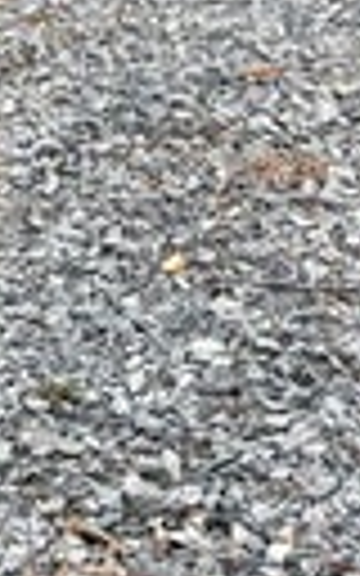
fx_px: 2873
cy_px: -518
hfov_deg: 7.1
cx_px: -29
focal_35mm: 183
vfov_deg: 10.6
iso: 50
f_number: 1.6
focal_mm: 5.96
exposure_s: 1/694
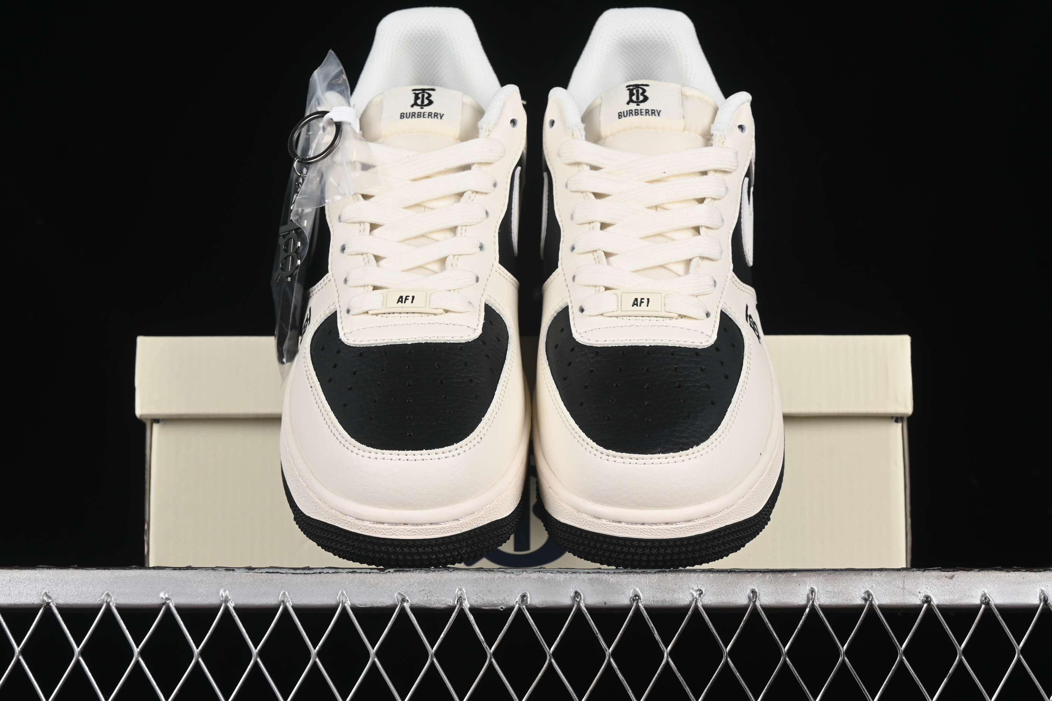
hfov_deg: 27.0
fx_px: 2191
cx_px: 526
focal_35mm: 75
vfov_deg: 18.2
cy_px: 350
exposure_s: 1/80
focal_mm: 50
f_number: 8
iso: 160
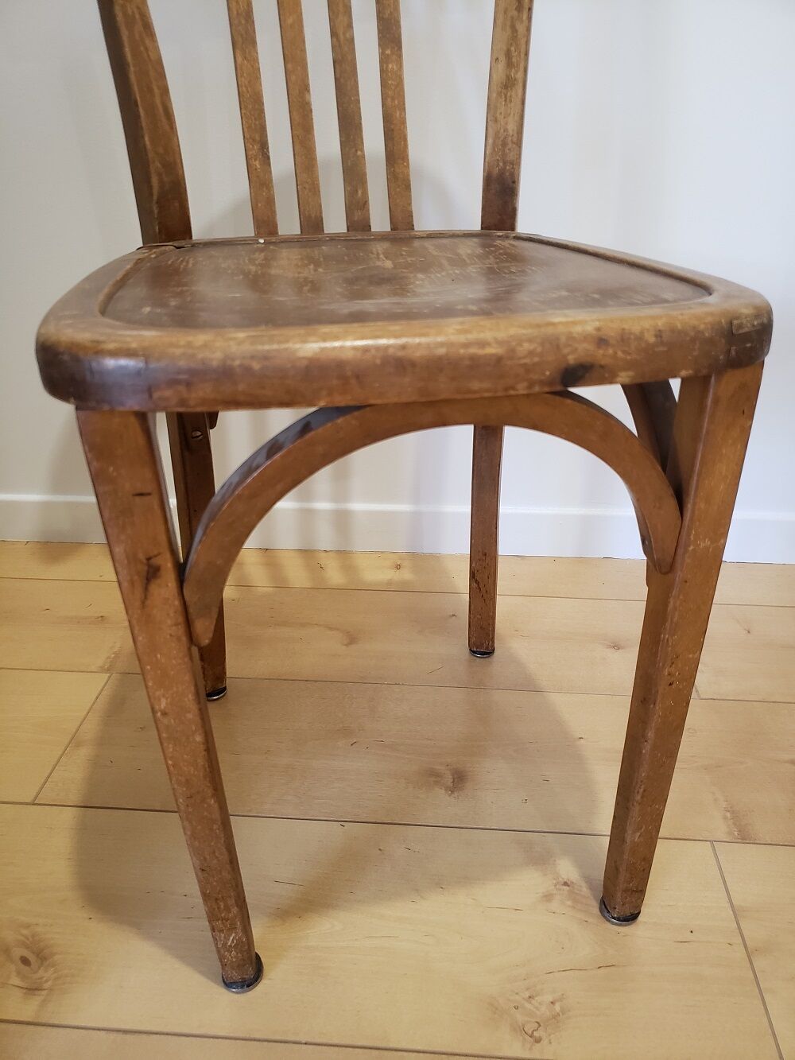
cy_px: 530
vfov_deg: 67.3
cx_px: 398
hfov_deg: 53.1
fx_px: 796
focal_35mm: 26
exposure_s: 1/20
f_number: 1.5
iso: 250
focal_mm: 4.3
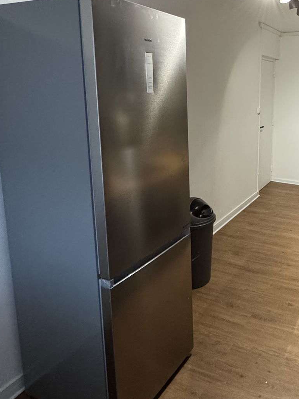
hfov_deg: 43.9
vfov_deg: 60.3
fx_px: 334
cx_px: 270
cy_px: 135
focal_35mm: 29
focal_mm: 2.22
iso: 640
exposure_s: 1/60
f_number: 2.2
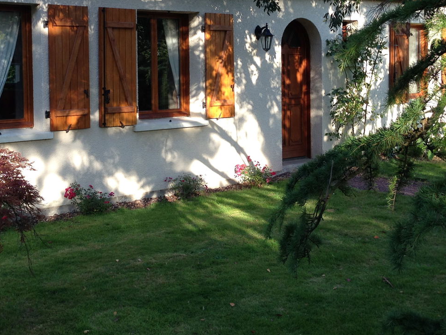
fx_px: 709
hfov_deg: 34.8
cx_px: 184
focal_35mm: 55
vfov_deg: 26.3
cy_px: 89
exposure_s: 1/261
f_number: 2.4
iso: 50
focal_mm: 4.12
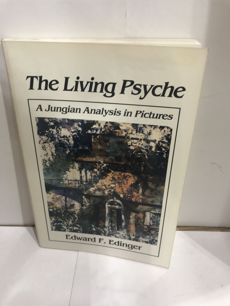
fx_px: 248
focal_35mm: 28
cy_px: 153
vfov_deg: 63.4
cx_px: 115
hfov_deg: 49.7
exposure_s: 1/30
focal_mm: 3.99
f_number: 1.8
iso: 100
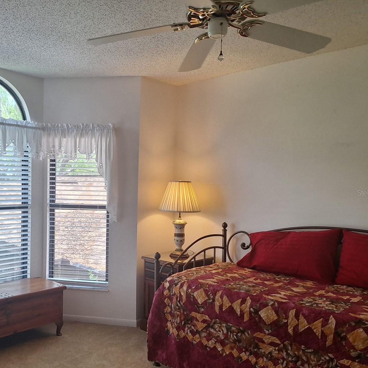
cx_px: 110
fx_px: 373
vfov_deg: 52.5
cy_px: 193
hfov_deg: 51.1
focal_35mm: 31
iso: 40
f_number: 1.8
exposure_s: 1/149
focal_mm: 5.54
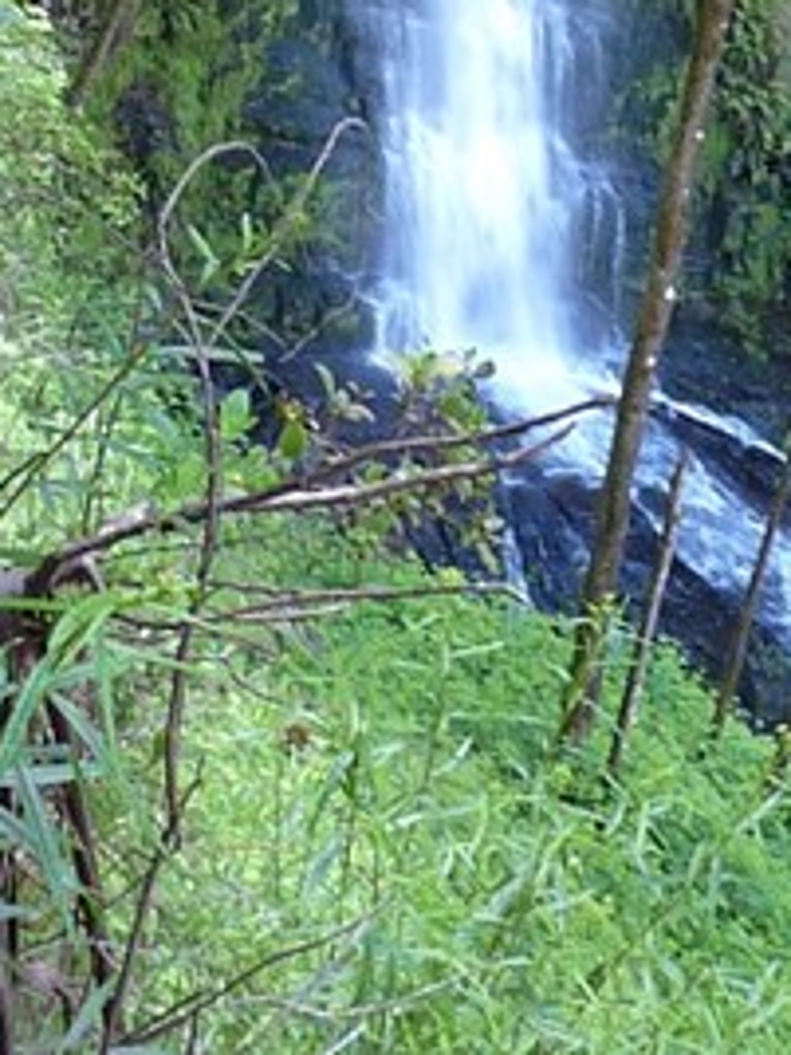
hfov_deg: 15.8
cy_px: -193
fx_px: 2833
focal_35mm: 93
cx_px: 610
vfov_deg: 19.9
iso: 100
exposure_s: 1/25
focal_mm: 4.8
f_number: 2.8
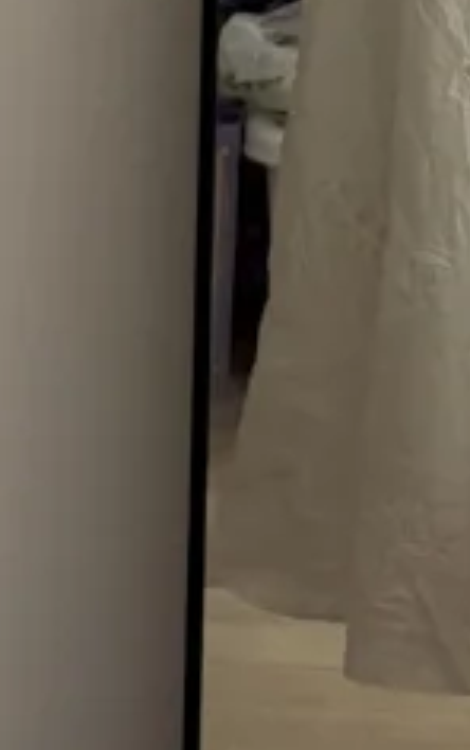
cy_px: -1014
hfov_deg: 8.5
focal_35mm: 155
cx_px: 171
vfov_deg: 11.4
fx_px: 3169
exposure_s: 1/50
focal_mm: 6.76
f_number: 1.78
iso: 500
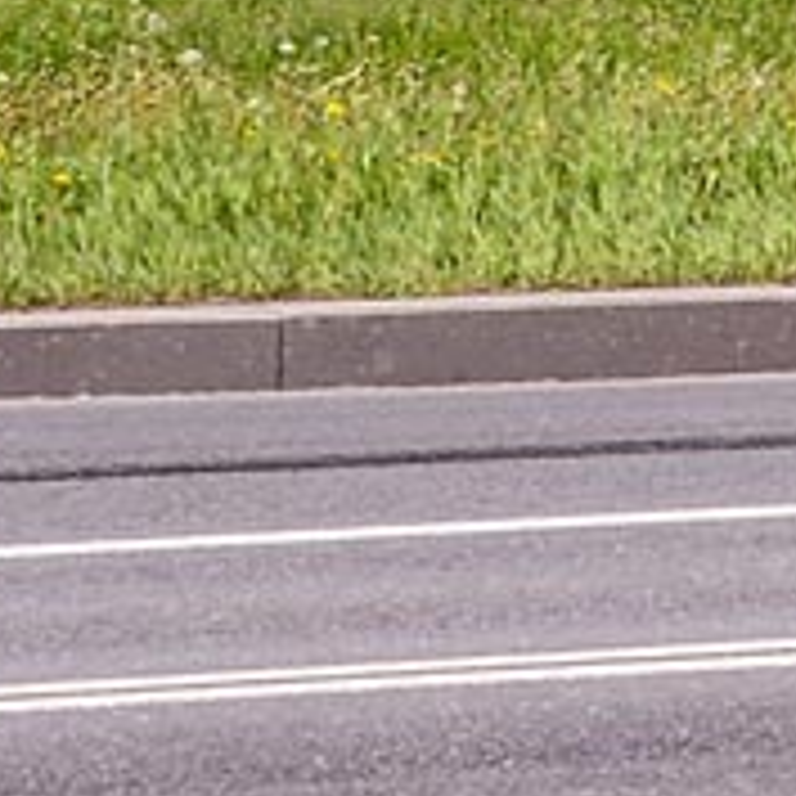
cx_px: 3018
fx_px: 9548
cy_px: -1115
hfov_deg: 4.4
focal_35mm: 367
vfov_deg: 4.7
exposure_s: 1/800
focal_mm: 34
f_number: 7.1
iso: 200
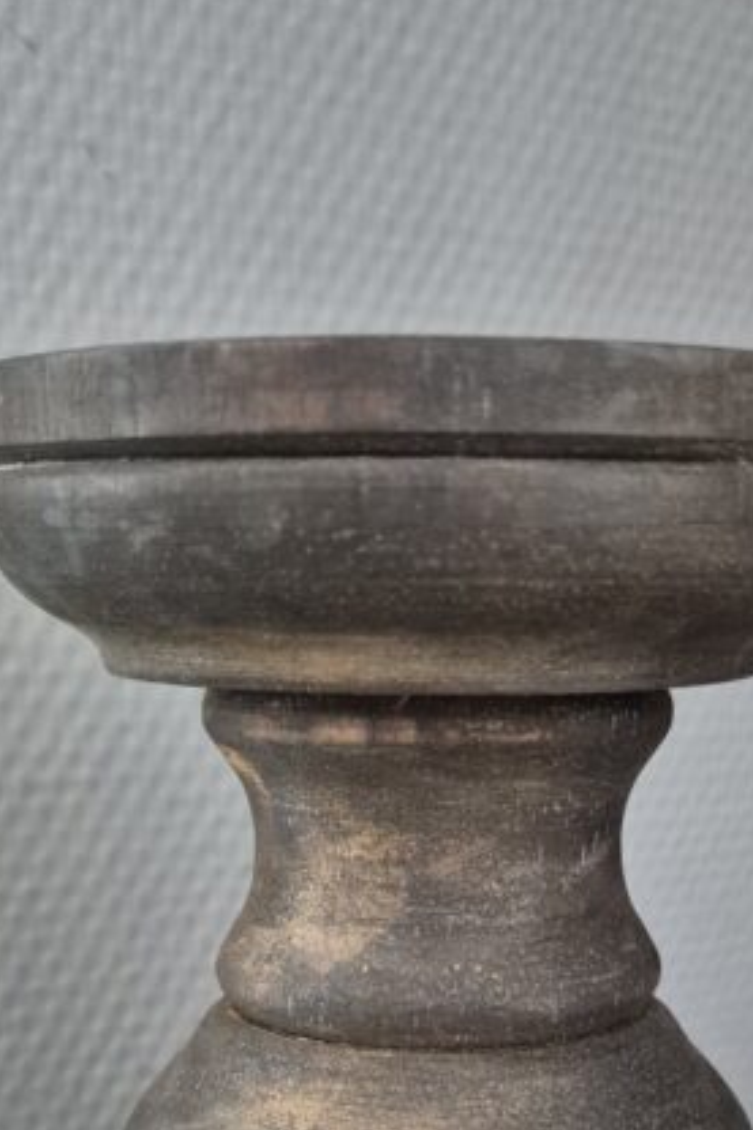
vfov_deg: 39.8
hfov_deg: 29.2
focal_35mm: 46
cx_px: 449
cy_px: 1005
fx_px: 1444
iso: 1600
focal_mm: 5.4
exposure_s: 1/50
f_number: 1.8
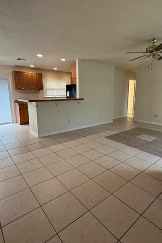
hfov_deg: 61.9
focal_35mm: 20
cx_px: 83
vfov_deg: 84.0
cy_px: 120
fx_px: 135
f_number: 2.2
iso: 200
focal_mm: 2.22
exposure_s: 1/60
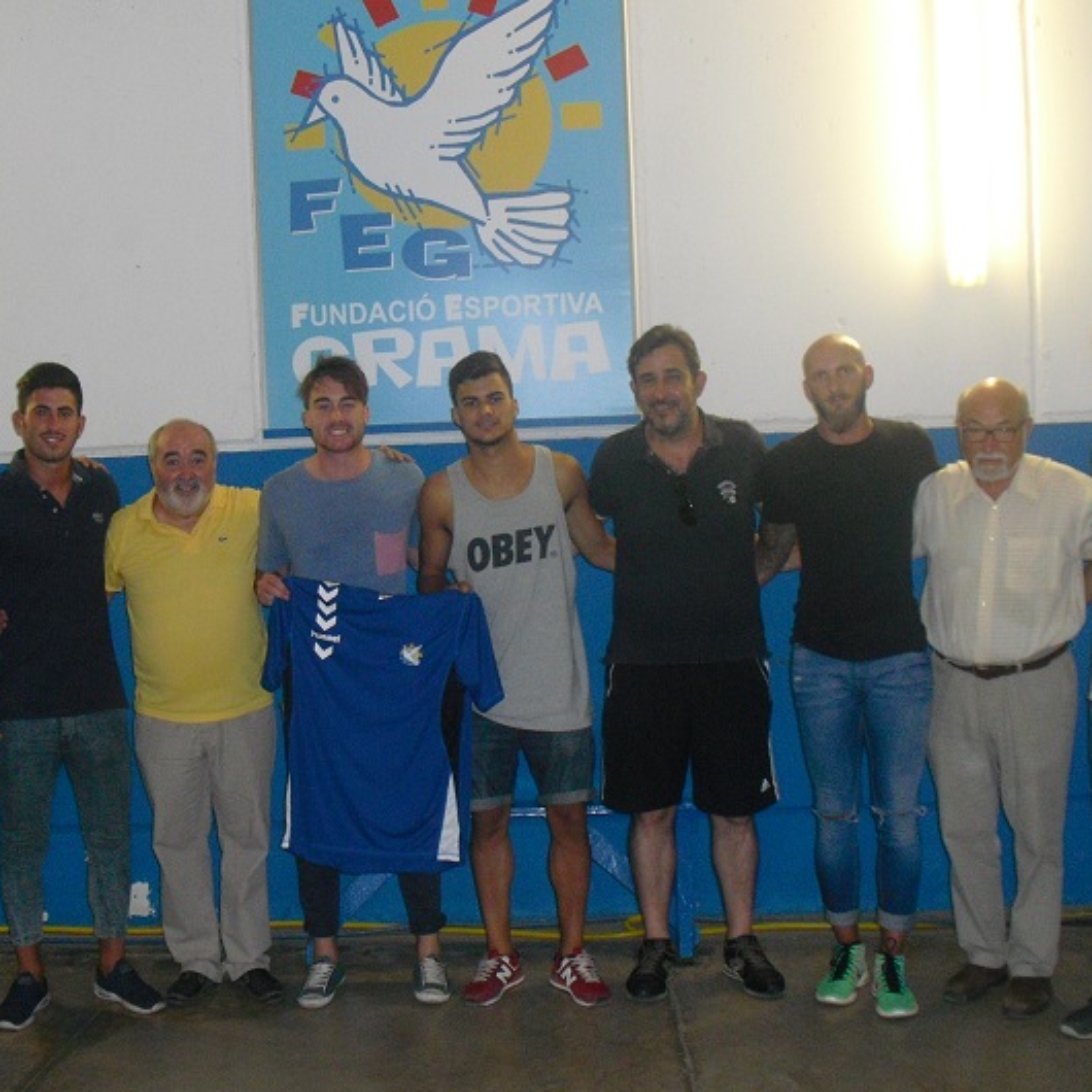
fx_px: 1713
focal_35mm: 48
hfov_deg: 35.3
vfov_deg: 35.3
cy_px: 581
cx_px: 480
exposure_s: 1/60
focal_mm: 6.3
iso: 400
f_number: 3.1
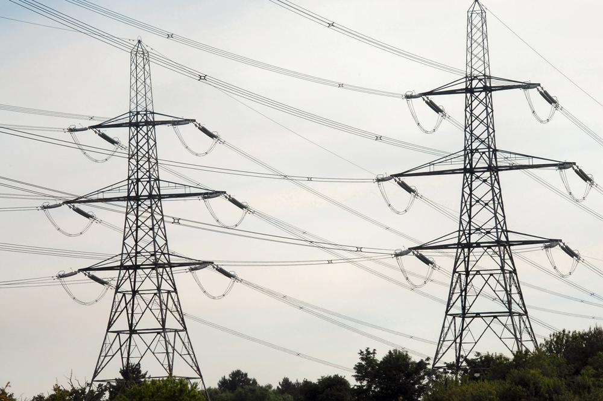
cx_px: 302
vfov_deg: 8.7
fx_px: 2636
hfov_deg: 13.1
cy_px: 200
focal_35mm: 158
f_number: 22
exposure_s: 1/125
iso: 200
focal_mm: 105
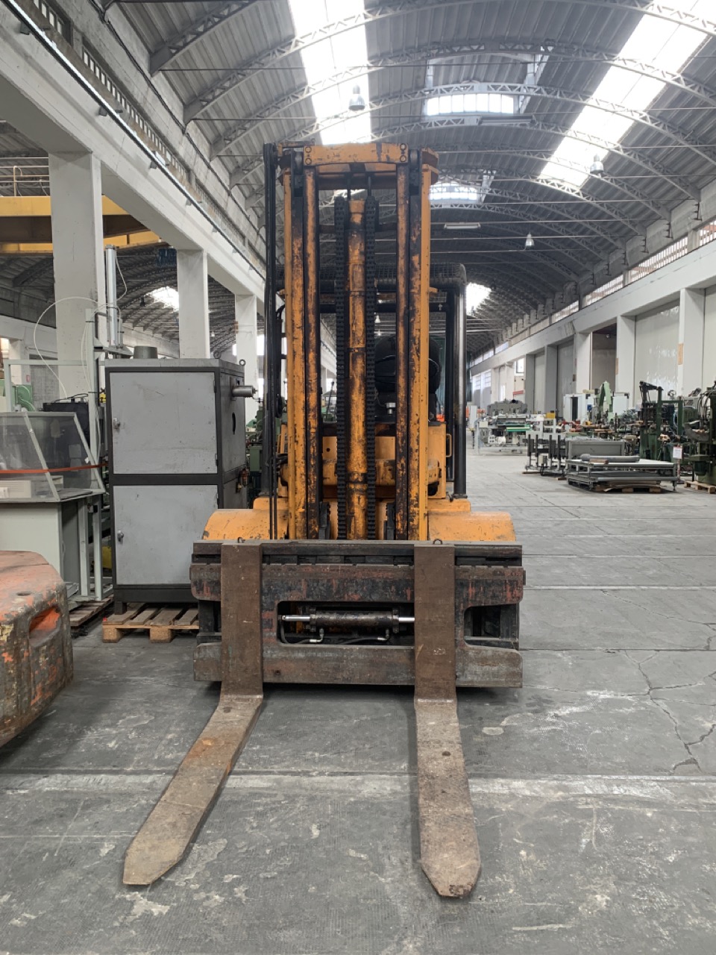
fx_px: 717
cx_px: 358
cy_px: 478
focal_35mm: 26
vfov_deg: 67.3
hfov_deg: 53.1
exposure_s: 1/74
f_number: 1.8
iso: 100
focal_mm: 4.25
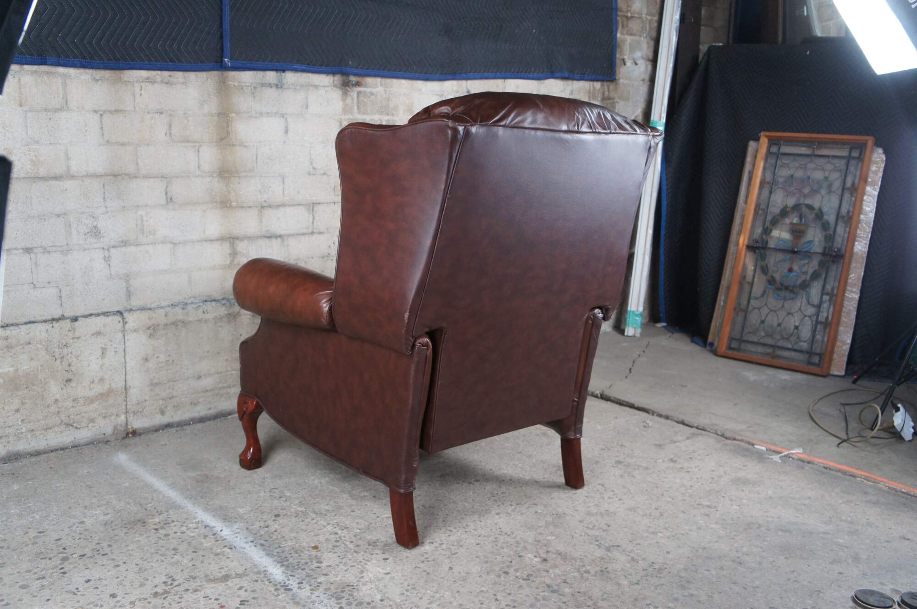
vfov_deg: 39.8
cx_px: 458
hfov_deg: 57.3
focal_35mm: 33
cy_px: 304
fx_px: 839
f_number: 4
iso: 1600
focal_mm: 22
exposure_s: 1/100
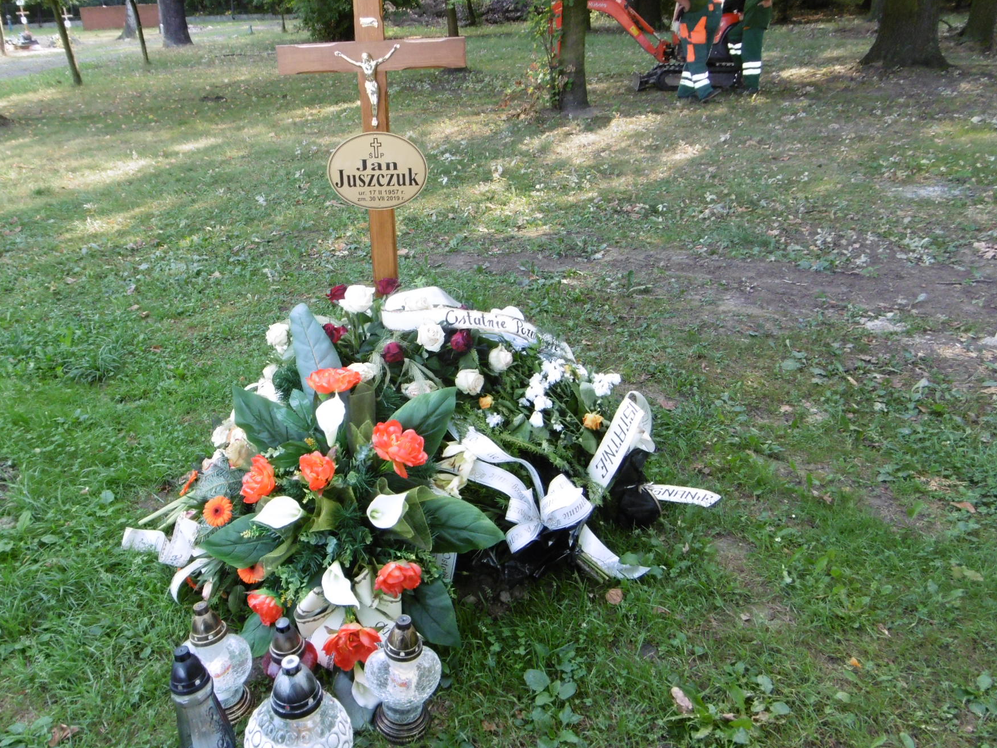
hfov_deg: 63.1
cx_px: 423
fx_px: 807
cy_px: 360
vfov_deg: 49.7
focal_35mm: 28
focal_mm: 4.3
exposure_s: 1/60
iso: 200
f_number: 3.1
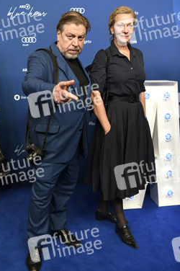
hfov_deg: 38.8
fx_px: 255
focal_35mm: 34
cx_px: 86
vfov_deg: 55.8
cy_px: 137
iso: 800
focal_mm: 32
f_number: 4
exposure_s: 1/250
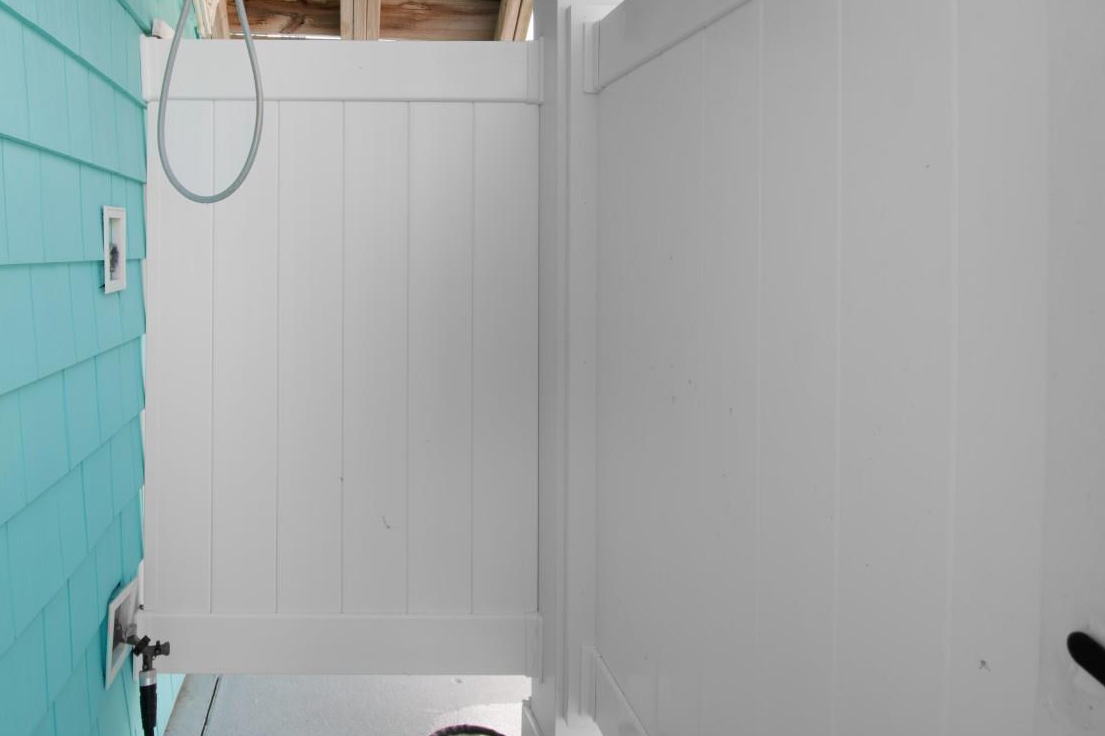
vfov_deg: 55.7
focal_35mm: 22
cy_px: 232
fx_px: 675
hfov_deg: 75.8
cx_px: 356
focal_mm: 10
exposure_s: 1/160
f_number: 6.3
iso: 100
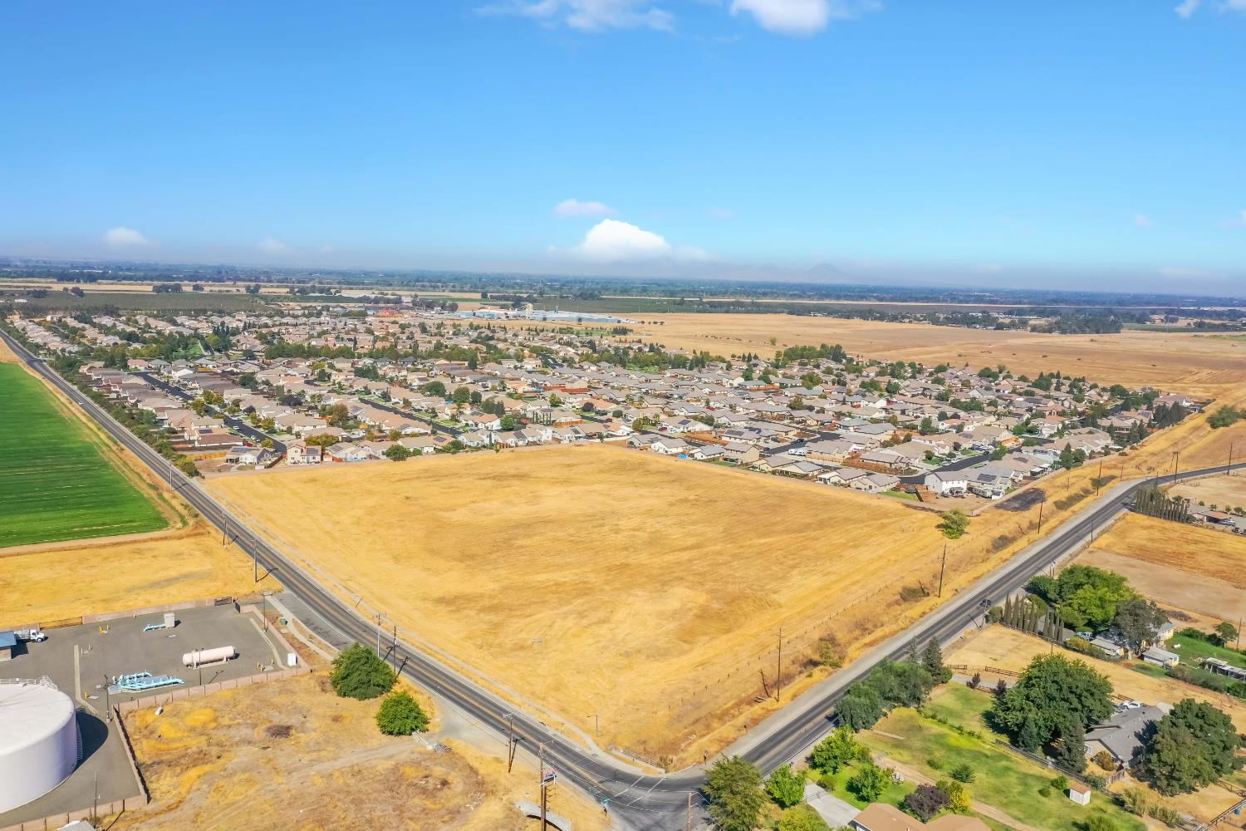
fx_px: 969
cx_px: 623
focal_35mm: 28
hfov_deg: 65.5
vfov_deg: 46.4
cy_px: 416
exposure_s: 1/640
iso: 100
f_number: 6.3
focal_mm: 10.26
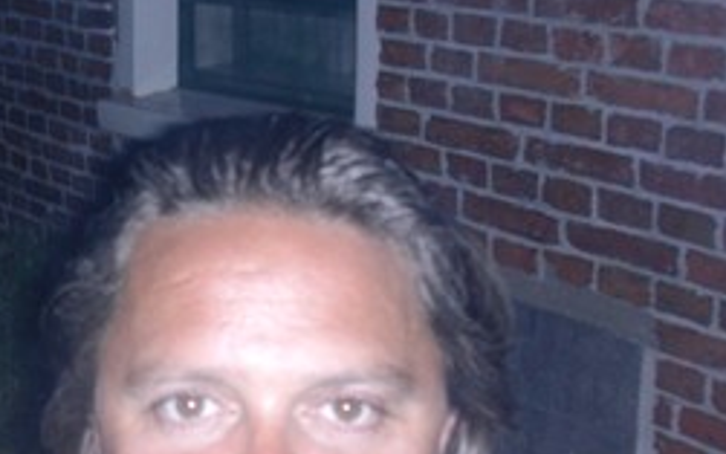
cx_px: 153
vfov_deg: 15.4
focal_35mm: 85
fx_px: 1682
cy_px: 272
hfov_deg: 24.0
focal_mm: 6.7
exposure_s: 1/64
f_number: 2.9
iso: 70
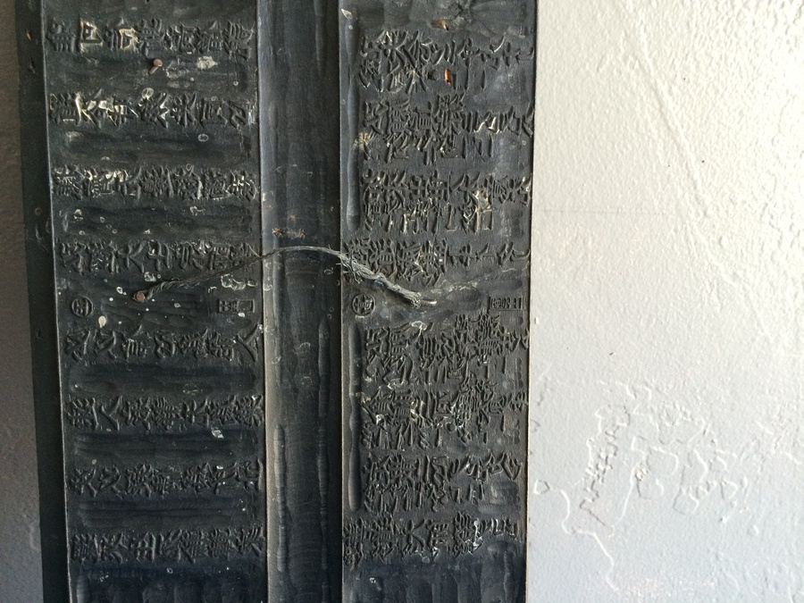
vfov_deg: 46.8
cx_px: 402
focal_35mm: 30
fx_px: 697
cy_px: 302
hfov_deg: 60.0
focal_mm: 4.12
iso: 160
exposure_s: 1/30
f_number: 2.2
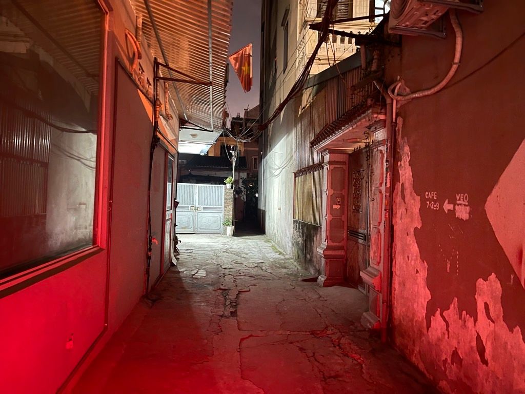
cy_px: 197
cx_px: 262
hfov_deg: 69.4
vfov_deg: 54.9
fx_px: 379
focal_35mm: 25
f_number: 1.6
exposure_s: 1/3
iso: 400
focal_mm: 5.1
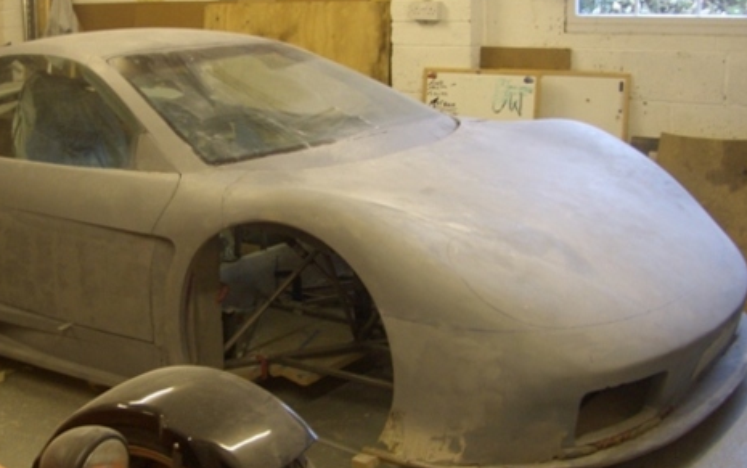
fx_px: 1039
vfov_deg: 25.4
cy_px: 233
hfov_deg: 39.1
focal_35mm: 51
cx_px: 248
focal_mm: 5.8
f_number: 2.6
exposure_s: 1/13
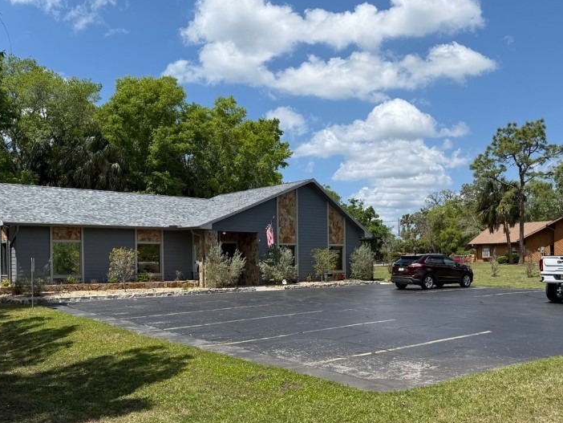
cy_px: 266
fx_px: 569
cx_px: 349
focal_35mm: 35
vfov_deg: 40.4
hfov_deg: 52.1
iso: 80
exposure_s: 1/5319
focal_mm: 6.76
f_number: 1.78
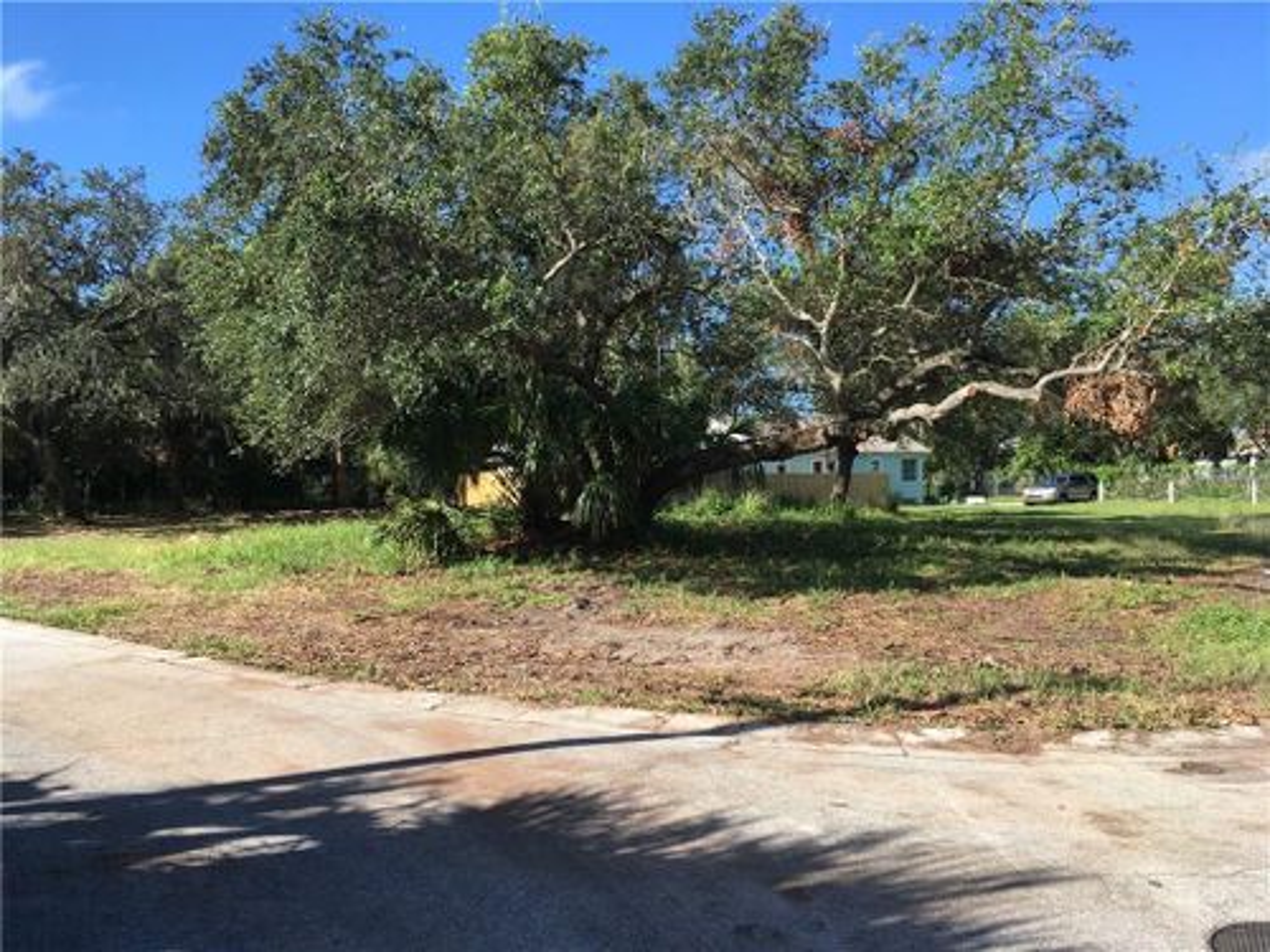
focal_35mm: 29
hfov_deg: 61.7
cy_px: 476
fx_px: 1064
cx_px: 635
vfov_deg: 48.2
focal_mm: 4.15
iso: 25
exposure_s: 1/855
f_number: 2.2
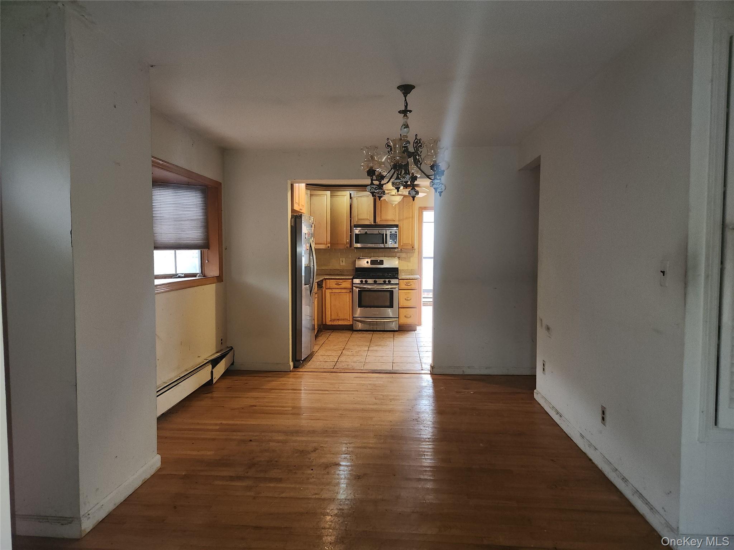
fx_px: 488
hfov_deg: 73.9
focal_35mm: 23
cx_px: 367
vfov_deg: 58.9
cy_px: 275
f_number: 1.8
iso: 125
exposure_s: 1/24
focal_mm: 5.4
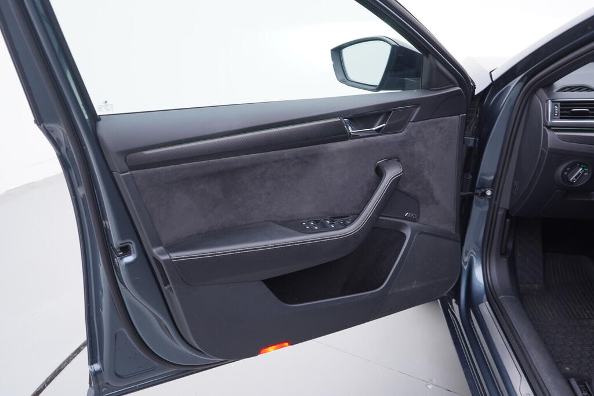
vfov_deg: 36.9
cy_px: 198
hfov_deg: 53.1
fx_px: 594
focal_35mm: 36
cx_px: 297
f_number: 3.2
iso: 125
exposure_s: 1/50
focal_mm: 24
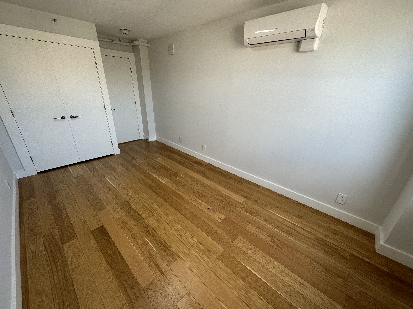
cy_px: 154
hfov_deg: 102.1
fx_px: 167
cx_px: 206
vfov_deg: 85.7
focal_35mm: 14
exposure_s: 1/120
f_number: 2.2
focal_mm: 2.22
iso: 125
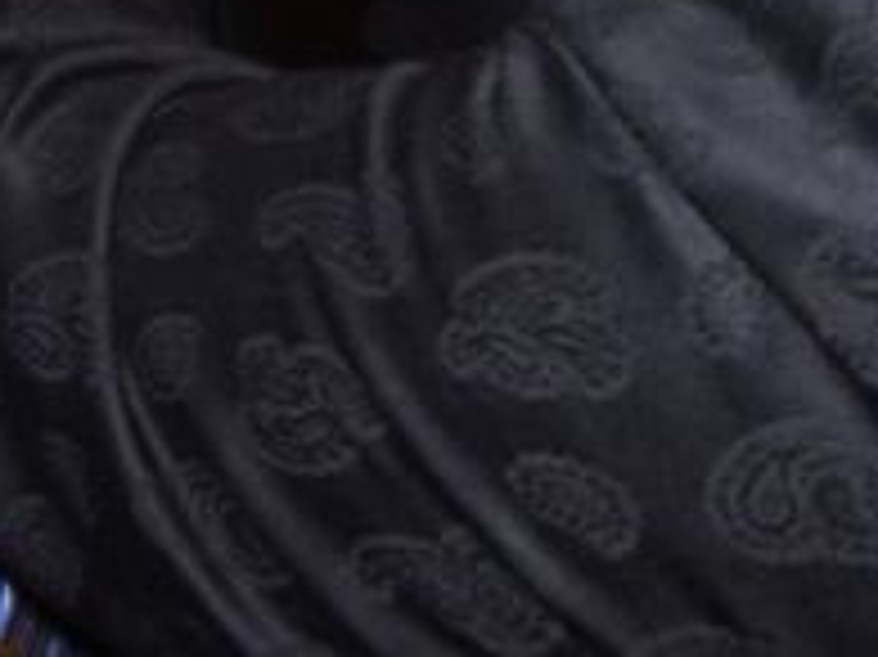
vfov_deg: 11.9
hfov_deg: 16.6
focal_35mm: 118
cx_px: 261
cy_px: -351
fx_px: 2991
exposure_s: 1/60
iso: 80
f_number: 2.7
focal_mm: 6
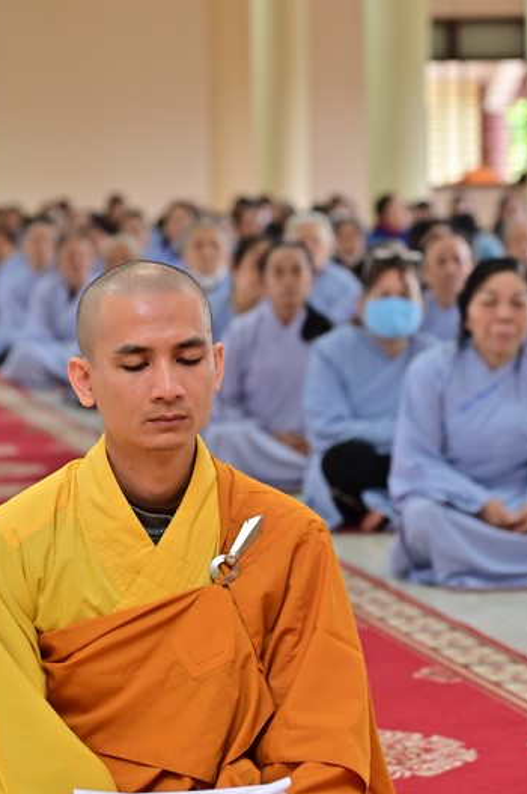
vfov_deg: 13.9
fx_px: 3258
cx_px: 212
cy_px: 405
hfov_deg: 9.2
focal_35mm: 148
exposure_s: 1/100
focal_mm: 120
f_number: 5.6
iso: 1250
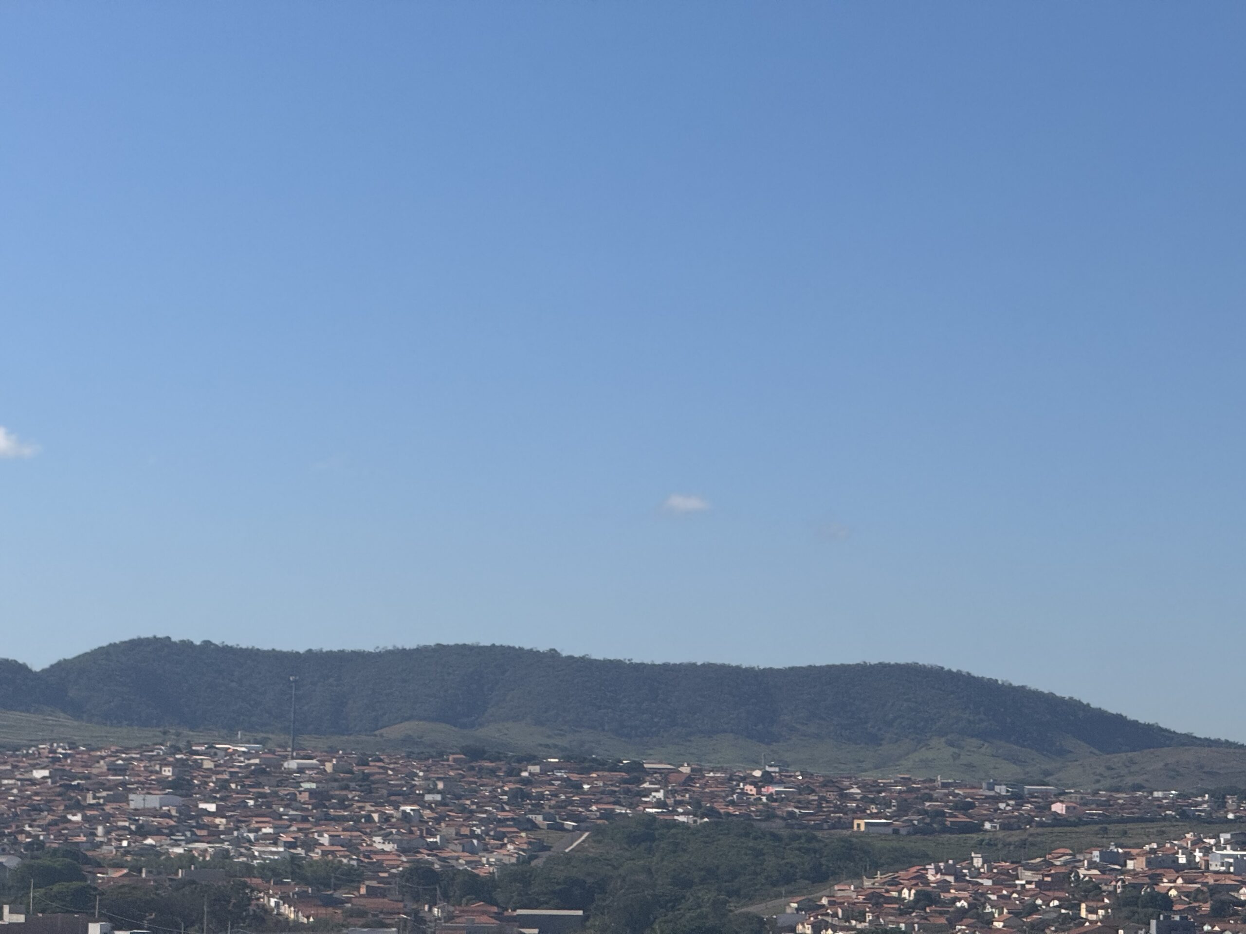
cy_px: 467
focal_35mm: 120
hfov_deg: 16.4
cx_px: 623
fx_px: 4319
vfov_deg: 12.3
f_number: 2.8
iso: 50
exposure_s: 1/3058
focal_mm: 15.66
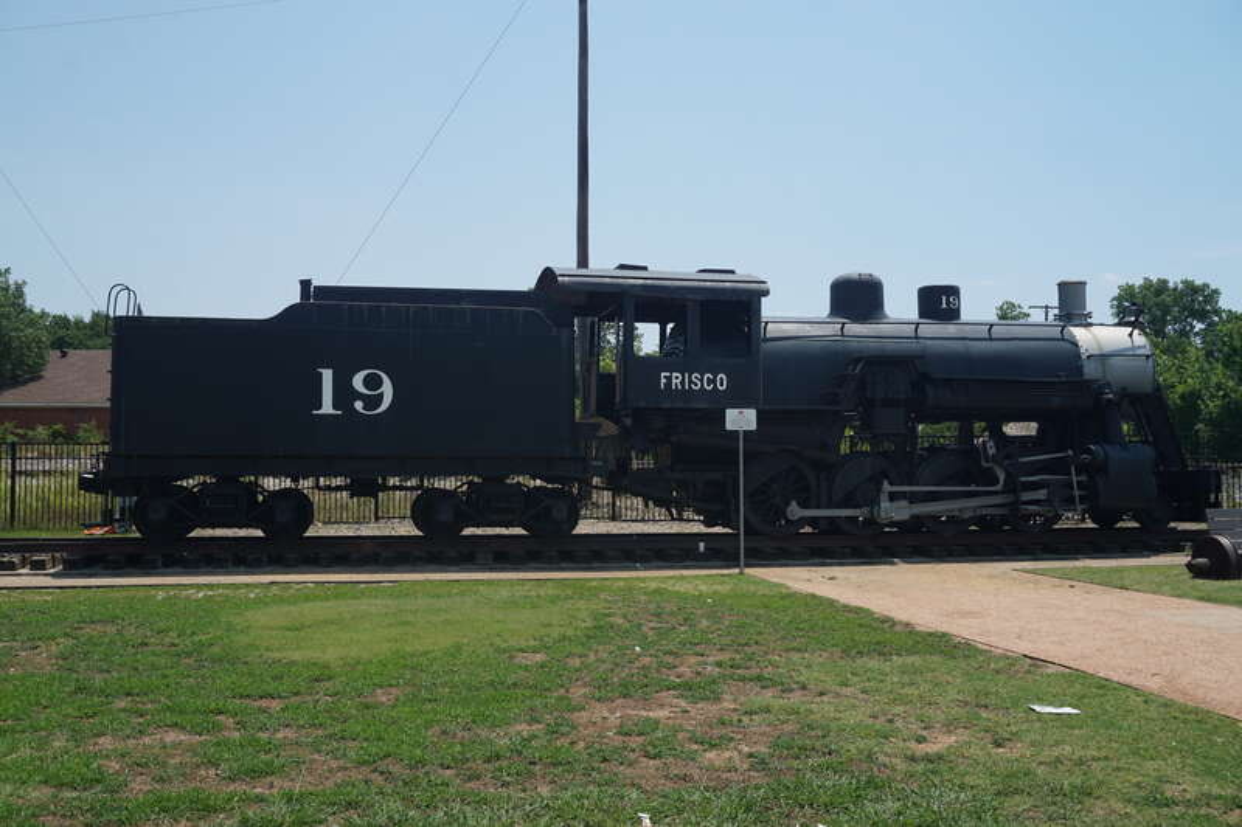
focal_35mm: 36
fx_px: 1242
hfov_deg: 53.1
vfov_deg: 36.9
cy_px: 414
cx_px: 621
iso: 100
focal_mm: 24
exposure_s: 1/250
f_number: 9
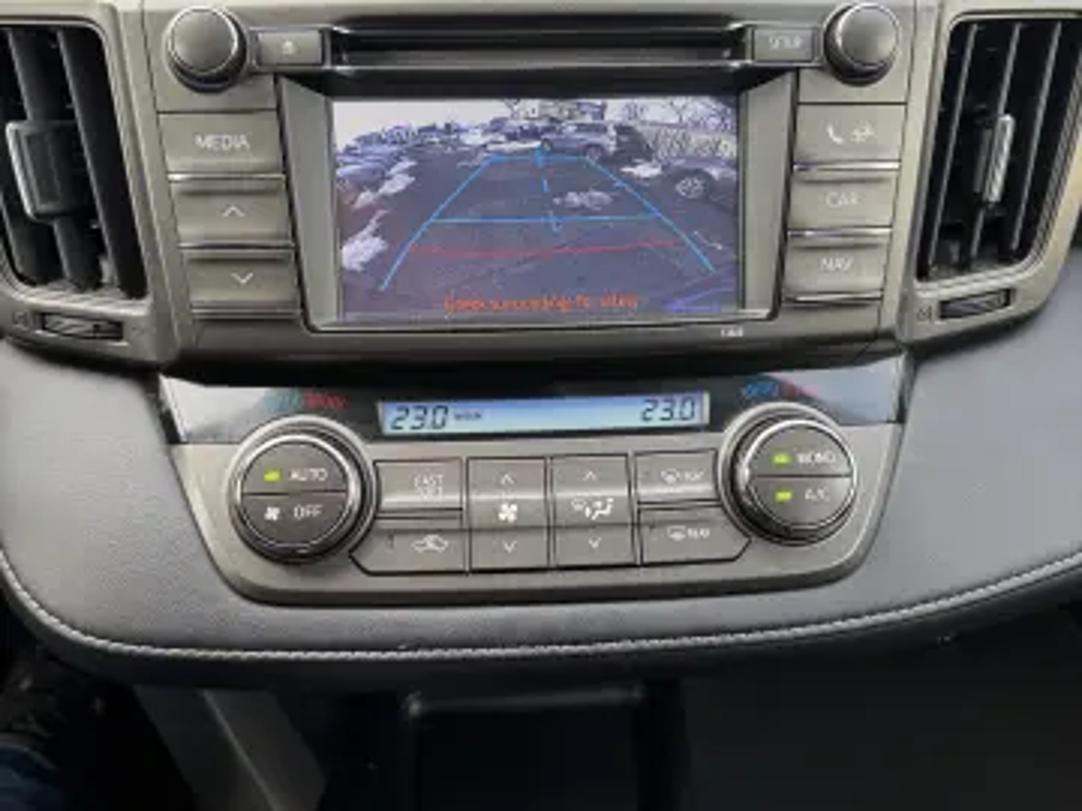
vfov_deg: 56.8
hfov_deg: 71.6
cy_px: 406
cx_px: 541
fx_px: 750
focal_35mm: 24
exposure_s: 1/121
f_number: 1.78
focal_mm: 6.76
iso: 125
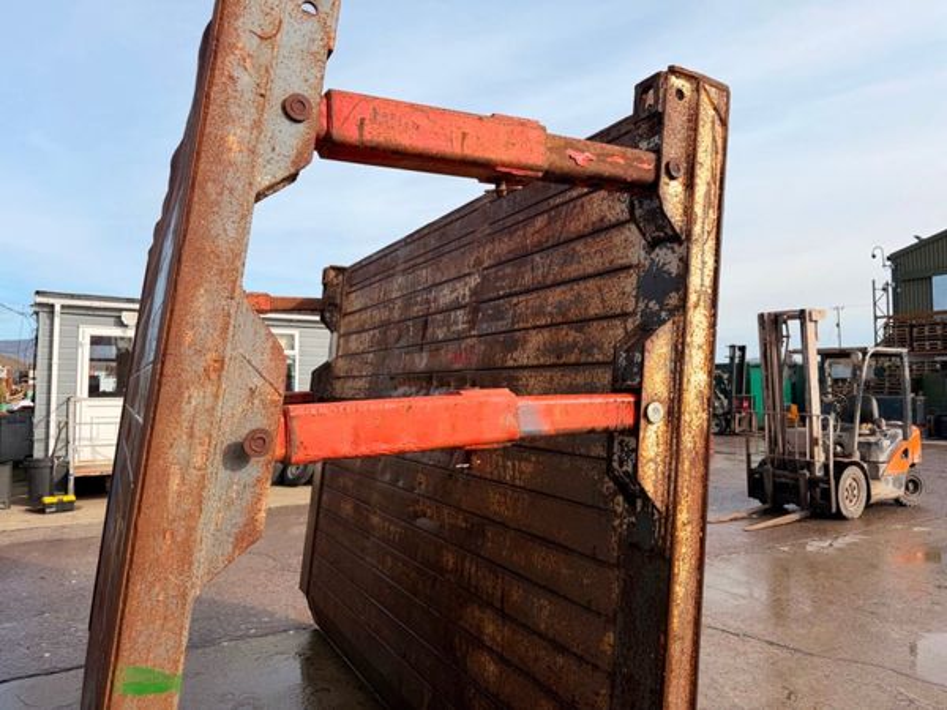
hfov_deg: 71.6
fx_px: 657
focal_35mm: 24
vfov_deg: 56.8
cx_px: 474
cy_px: 355
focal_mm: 6.76
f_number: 1.78
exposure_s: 1/3279
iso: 80
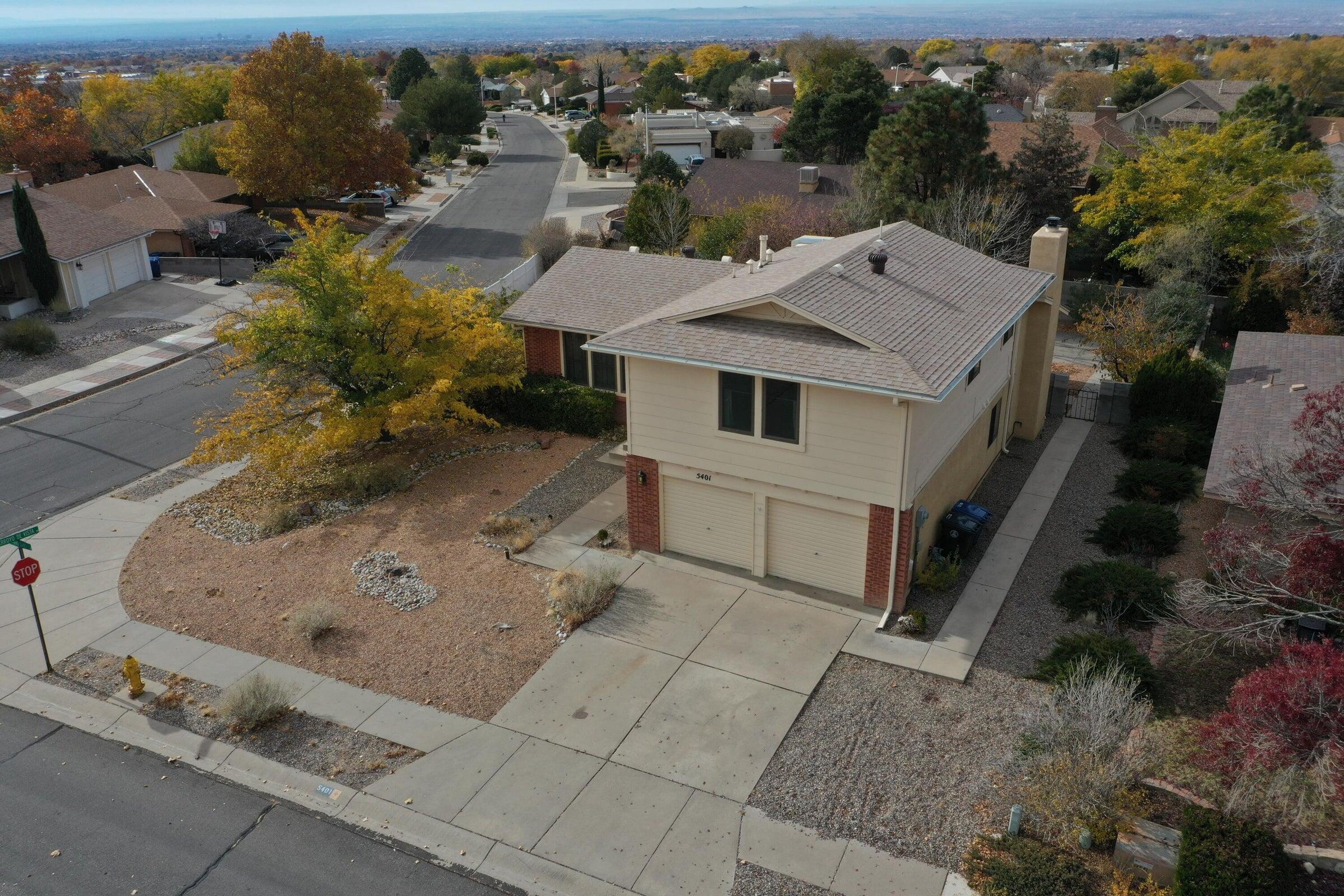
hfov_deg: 65.5
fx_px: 1045
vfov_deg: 46.4
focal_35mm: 28
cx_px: 672
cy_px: 448
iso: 100
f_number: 7.1
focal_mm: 10.26
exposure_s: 1/400
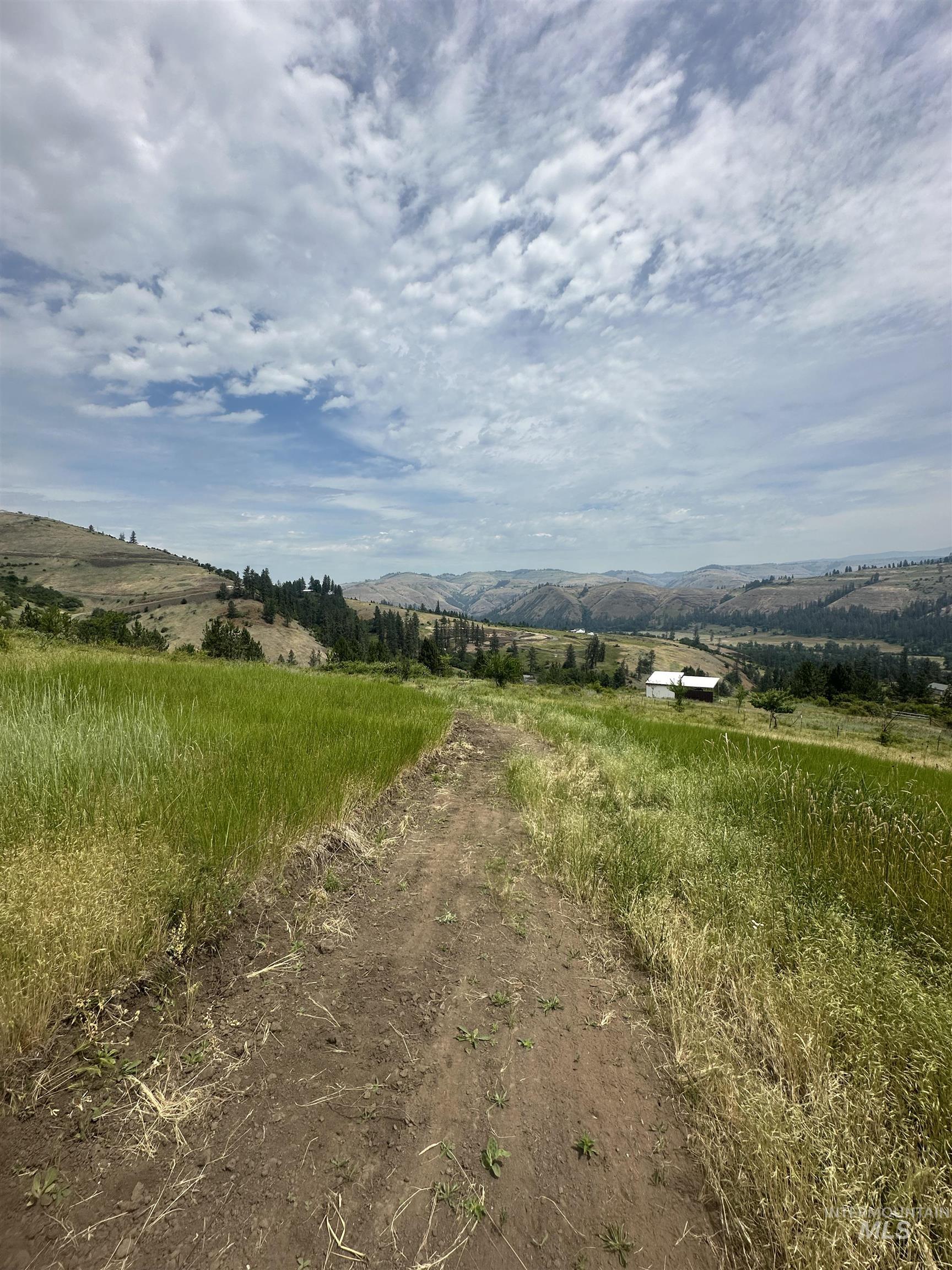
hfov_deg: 85.7
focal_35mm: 14
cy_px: 635
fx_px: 513
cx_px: 476
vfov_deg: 102.1
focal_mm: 2.22
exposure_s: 1/3300
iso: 50
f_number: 2.2
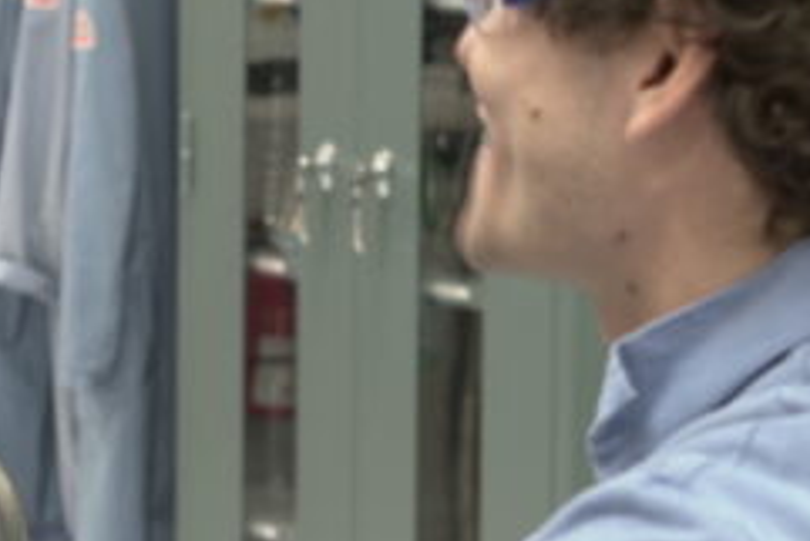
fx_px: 3737
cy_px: 341
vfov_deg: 8.3
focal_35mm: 166
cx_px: -128
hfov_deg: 12.1
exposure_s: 1/13
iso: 250
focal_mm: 50
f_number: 4.5
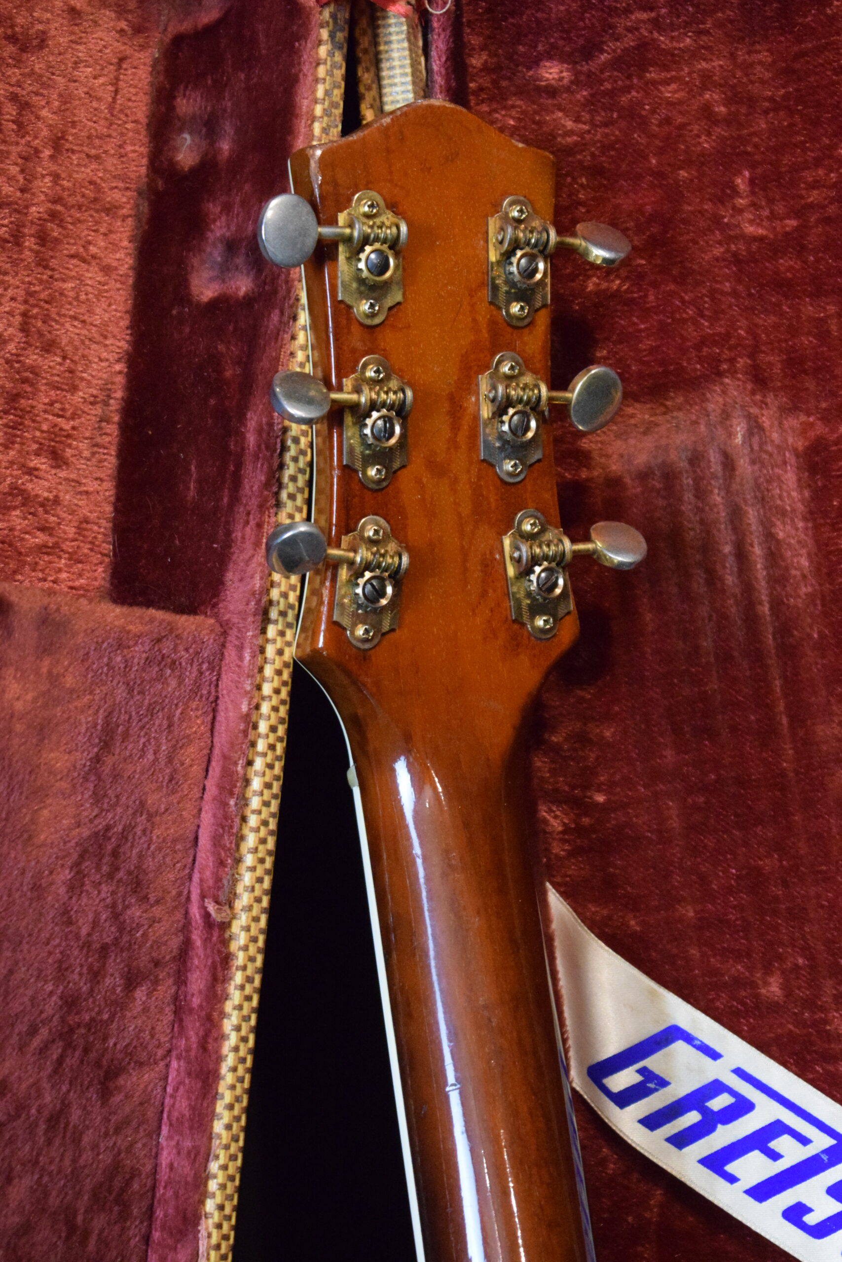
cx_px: 421
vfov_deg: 24.6
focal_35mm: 82
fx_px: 2894
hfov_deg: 16.6
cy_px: 631
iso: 5600
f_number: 5.6
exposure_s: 1/60
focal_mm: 55
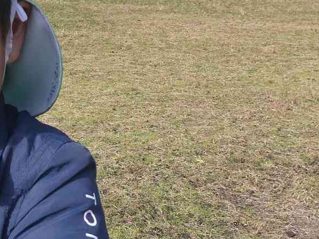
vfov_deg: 17.9
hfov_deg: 23.1
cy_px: 66
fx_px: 756
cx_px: 20
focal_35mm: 82
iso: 80
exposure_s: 1/500
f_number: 3.3
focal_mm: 4.3
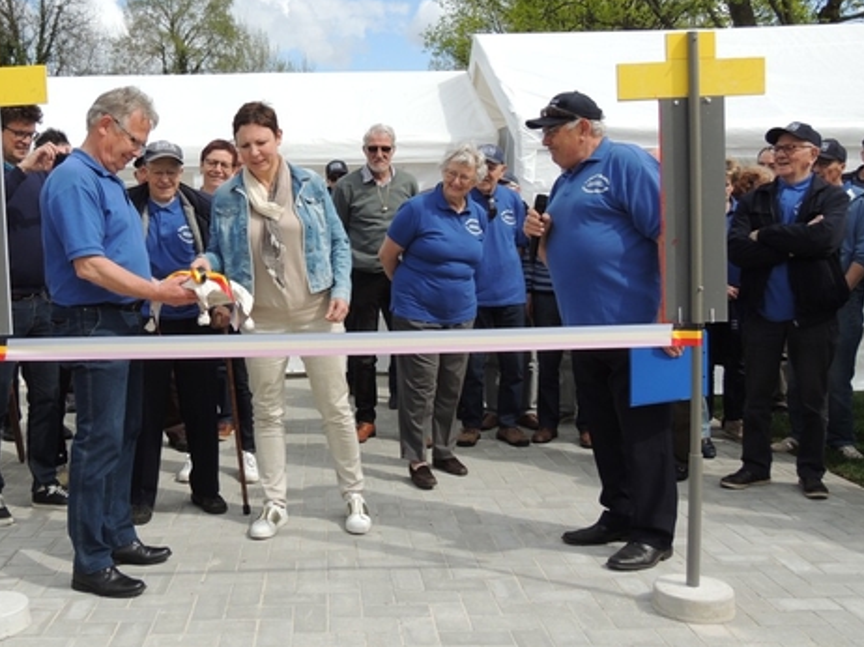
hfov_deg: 47.4
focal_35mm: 39
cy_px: 295
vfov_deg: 36.8
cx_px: 314
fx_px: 973
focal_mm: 5.3
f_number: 3.1
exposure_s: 1/1000
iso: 100
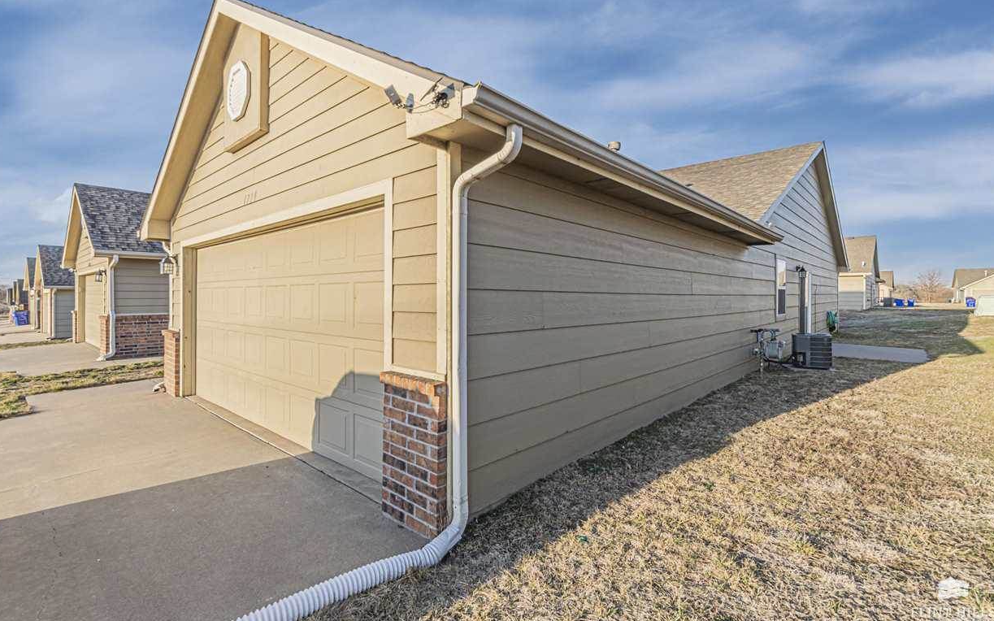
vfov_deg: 71.2
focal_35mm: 16
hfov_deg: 97.8
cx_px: 484
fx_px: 433
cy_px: 293
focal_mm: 10
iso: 100
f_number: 7.1
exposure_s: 1/200
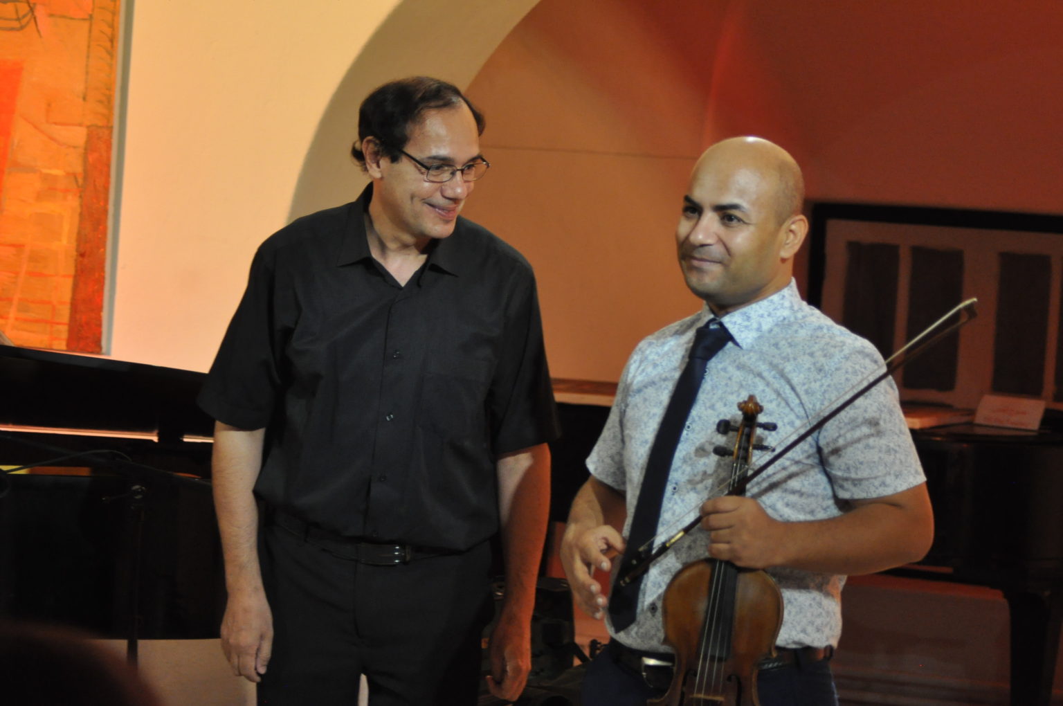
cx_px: 532
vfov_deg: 11.7
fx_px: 3450
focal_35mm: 117
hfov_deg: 17.5
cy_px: 353
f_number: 4
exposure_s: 1/125
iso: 1600
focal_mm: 78
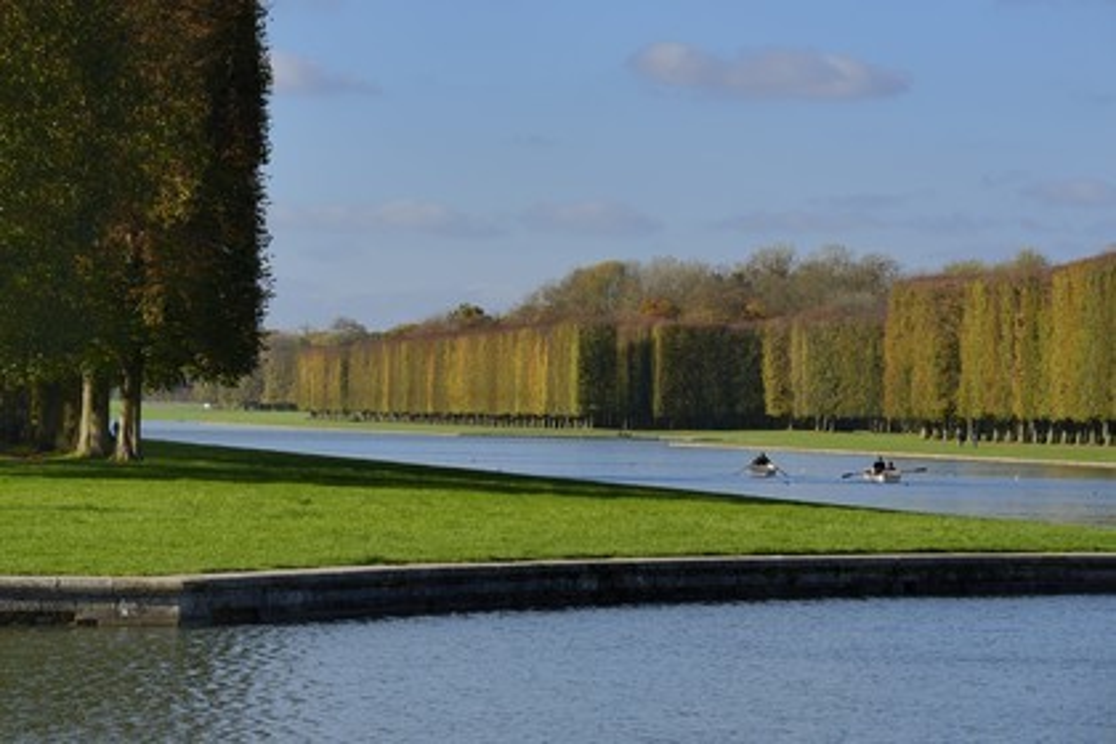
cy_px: 372
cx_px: 558
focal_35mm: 165
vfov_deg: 8.3
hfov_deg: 12.5
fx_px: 5115
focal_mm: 165
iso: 200
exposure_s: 1/250
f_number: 11
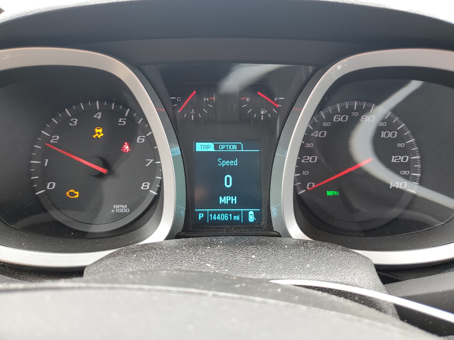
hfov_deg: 67.3
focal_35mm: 26
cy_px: 170
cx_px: 227
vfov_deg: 53.1
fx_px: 341
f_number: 1.5
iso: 75
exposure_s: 1/60.2
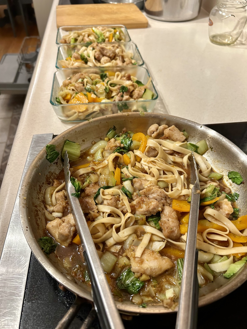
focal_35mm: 26
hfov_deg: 53.1
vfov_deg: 67.3
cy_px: 164
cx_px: 124
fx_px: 247
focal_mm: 5.7
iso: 250
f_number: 1.5
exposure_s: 1/60
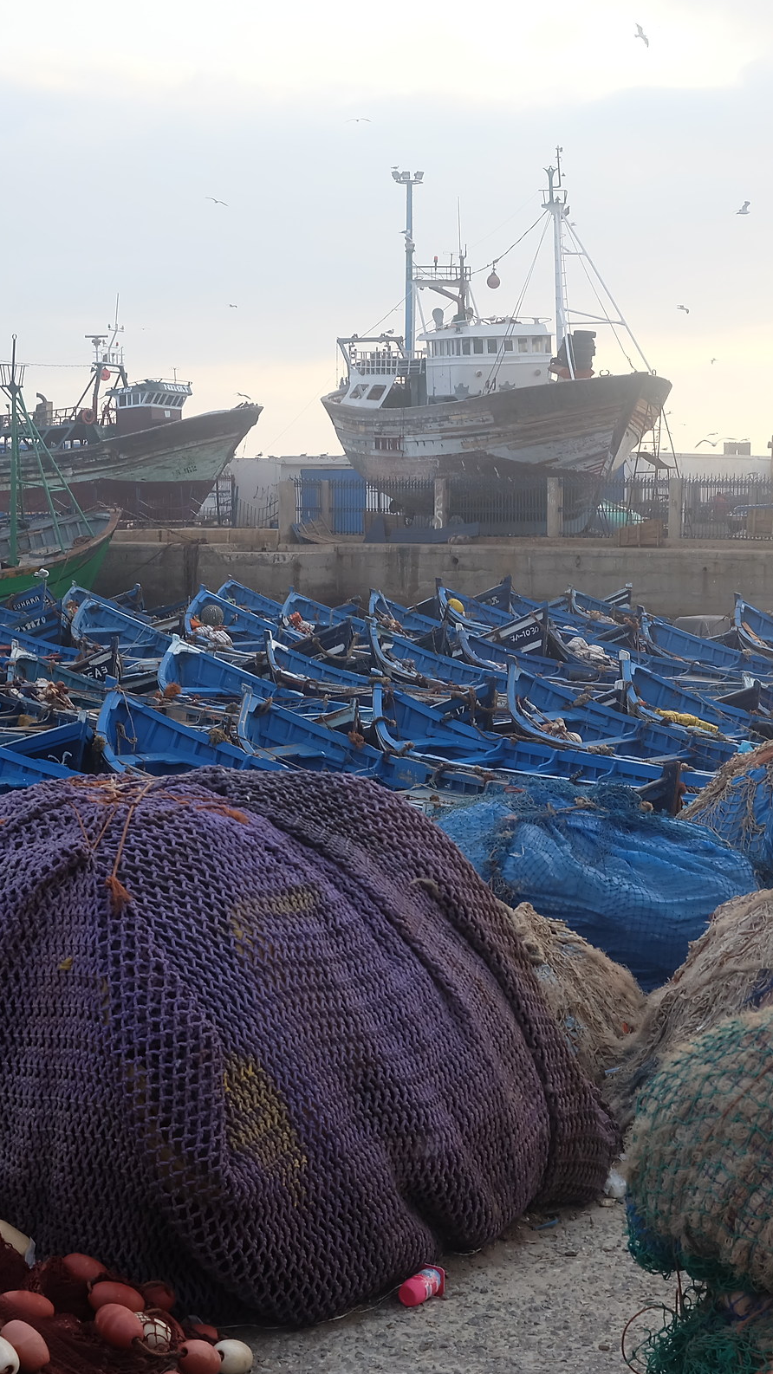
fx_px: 2369
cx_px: 563
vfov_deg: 32.4
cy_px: 690
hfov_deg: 18.4
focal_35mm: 65
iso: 400
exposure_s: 1/140
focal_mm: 27
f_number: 6.4
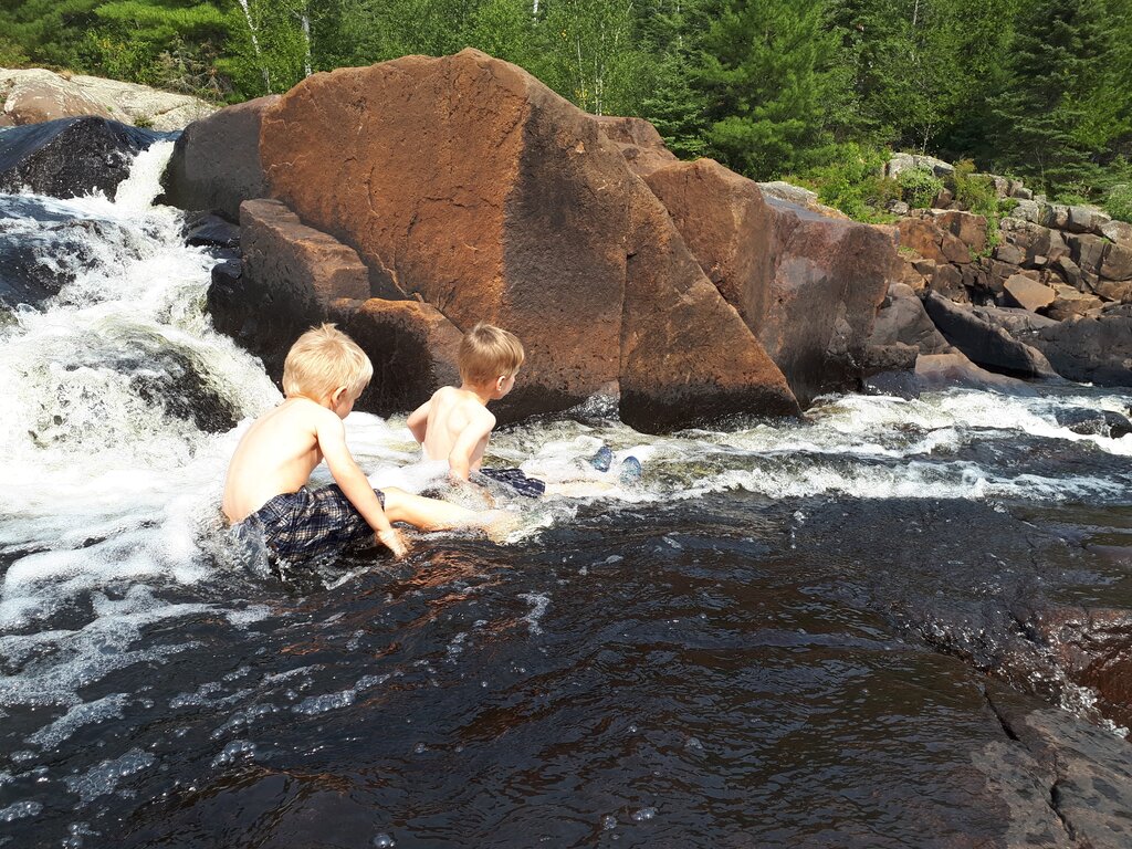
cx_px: 566
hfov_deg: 65.3
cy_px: 424
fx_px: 883
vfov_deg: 51.4
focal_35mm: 27
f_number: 1.9
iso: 40
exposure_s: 1/704
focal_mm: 3.6
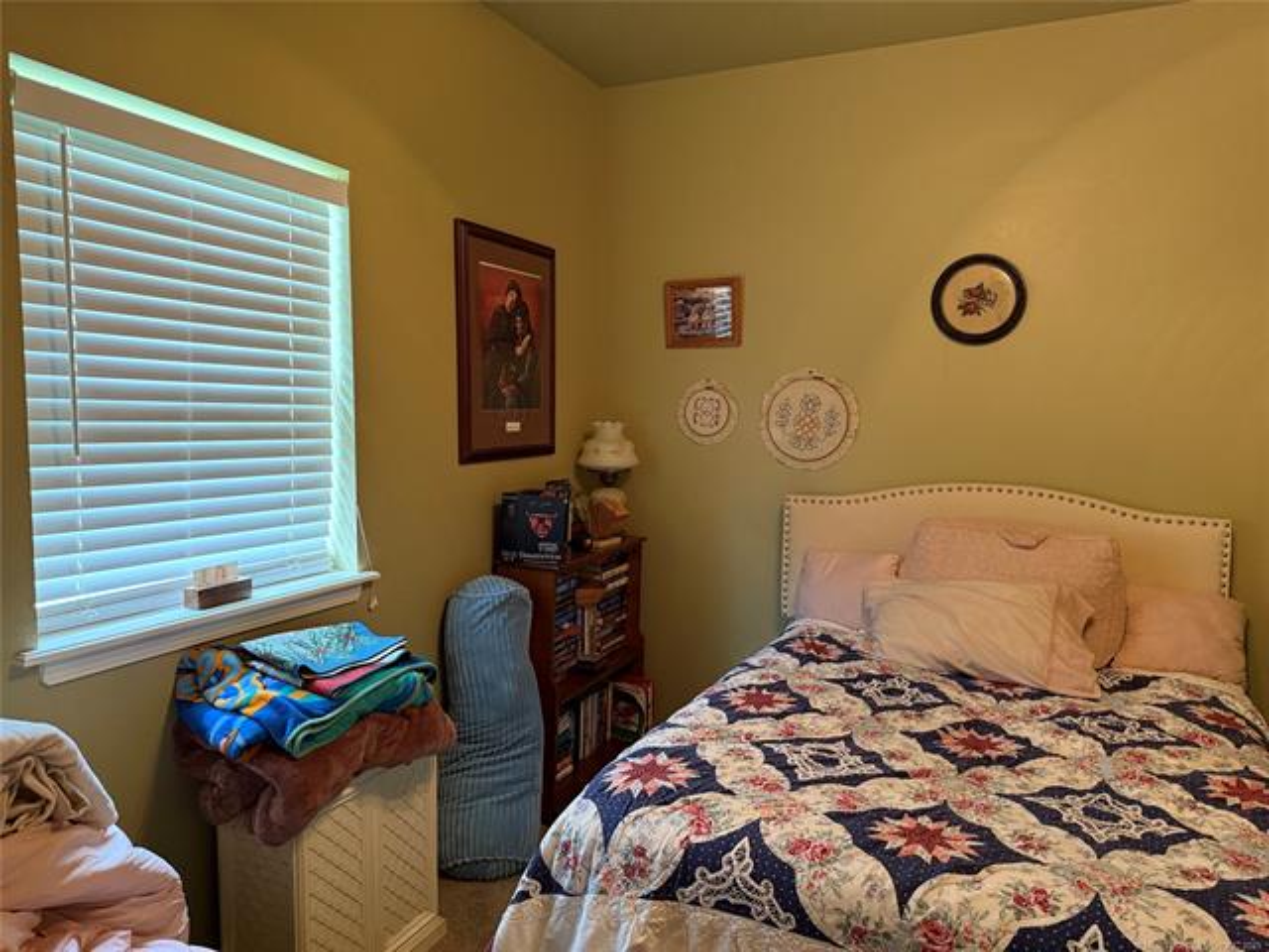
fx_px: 880
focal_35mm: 24
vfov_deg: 56.8
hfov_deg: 71.6
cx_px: 634
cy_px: 476
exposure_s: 1/60
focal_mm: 6.76
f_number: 1.78
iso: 500
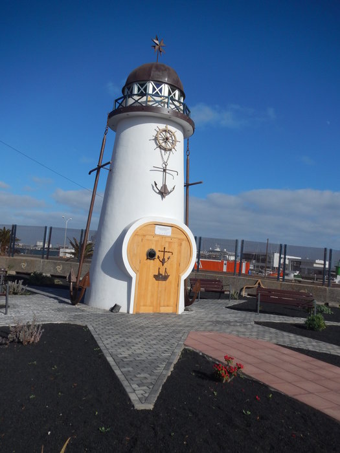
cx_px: 170
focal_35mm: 28
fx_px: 367
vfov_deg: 63.4
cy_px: 226
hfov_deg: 49.7
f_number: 7.8
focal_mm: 5
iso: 125
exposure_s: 1/640
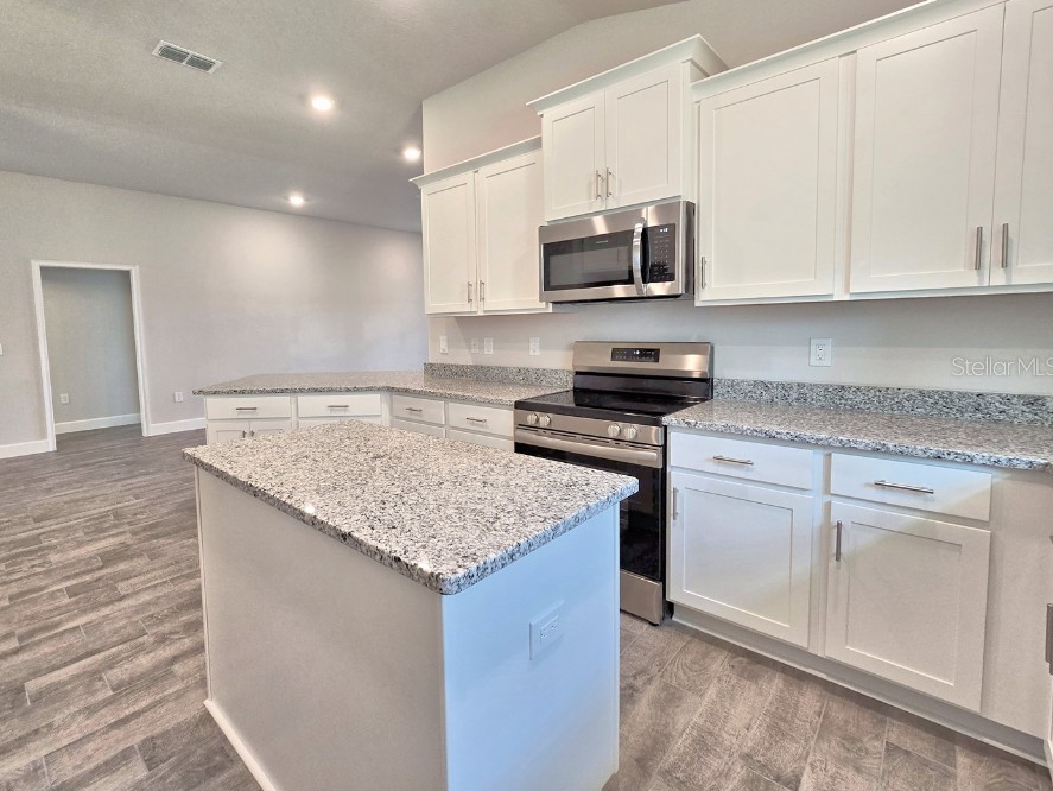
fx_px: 456
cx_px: 456
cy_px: 366
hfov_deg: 97.6
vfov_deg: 81.6
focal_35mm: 15
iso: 160
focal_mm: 2.2
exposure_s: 1/60
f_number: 2.2
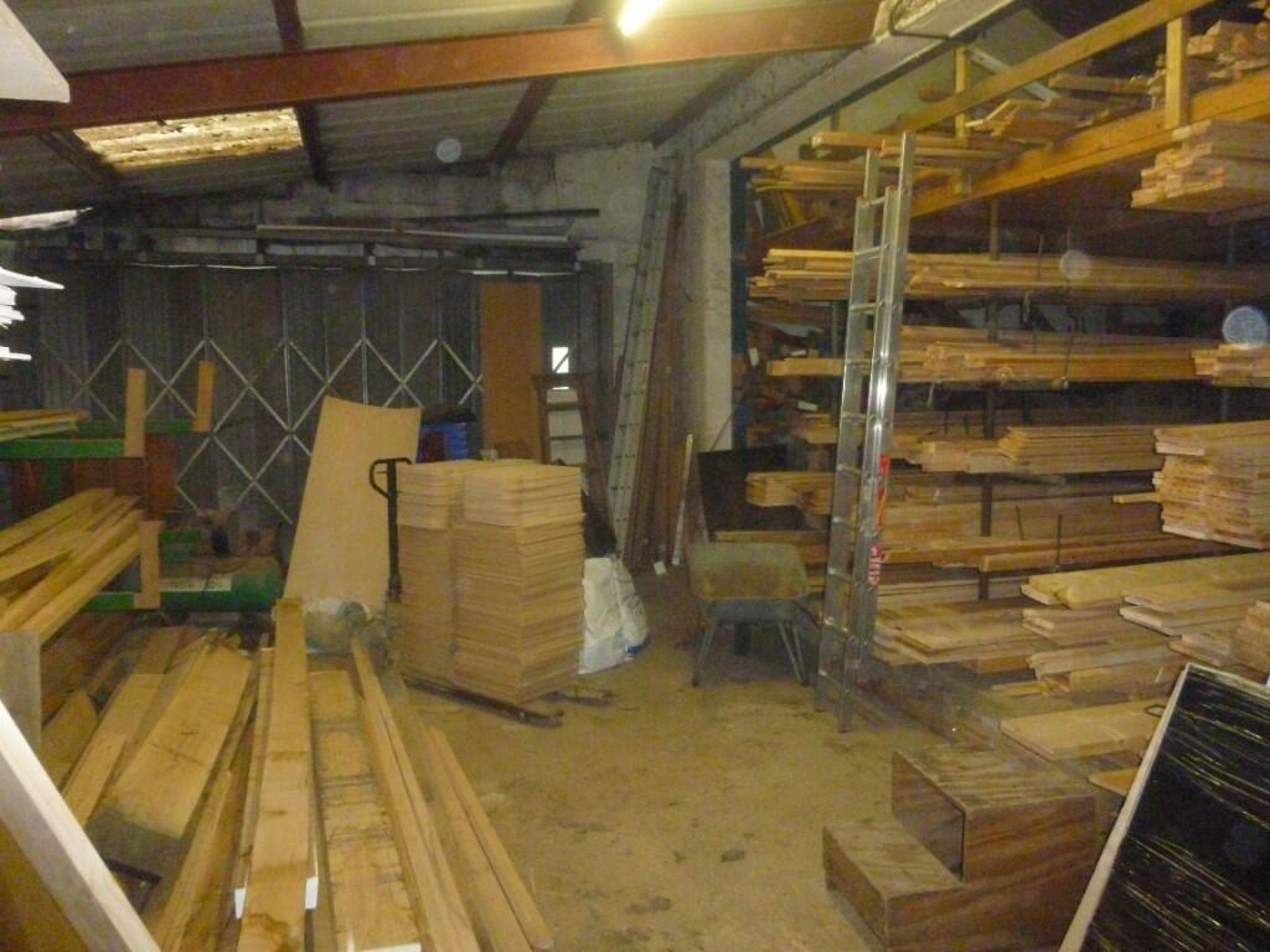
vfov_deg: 54.9
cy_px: 476
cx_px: 635
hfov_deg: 69.4
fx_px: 917
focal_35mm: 25
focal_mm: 4.5
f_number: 3.1
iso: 1000
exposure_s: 1/60
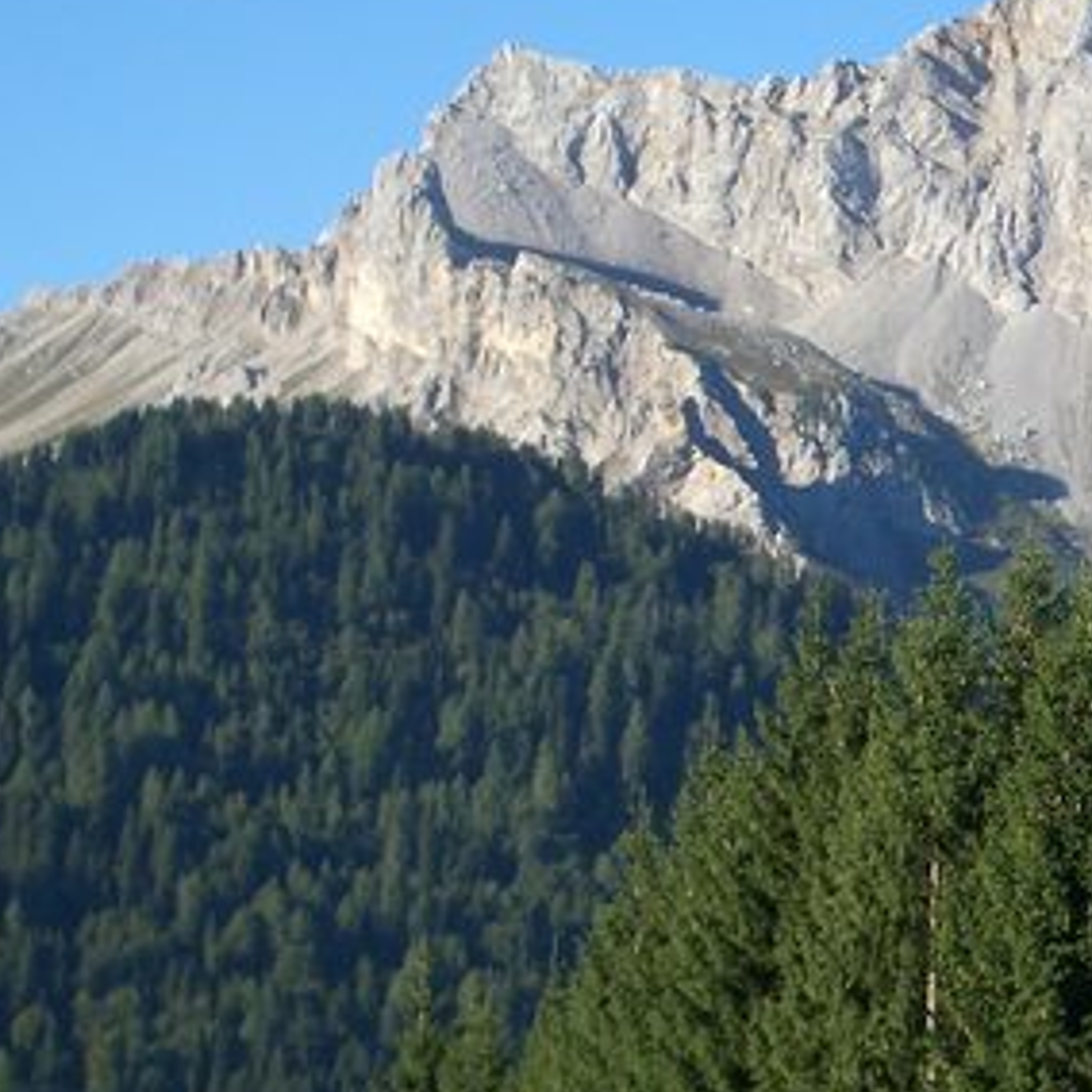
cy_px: 500
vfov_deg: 12.7
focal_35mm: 138
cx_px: 1092
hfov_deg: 12.5
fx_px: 4925
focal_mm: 12.2
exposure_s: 1/400
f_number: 3.9
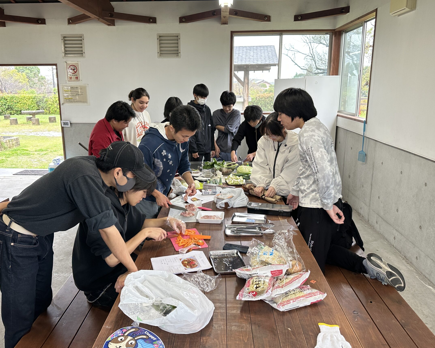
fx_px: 360
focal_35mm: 28
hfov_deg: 62.2
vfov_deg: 51.5
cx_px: 204
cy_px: 162
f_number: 1.78
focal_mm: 6.86
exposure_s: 1/121
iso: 125
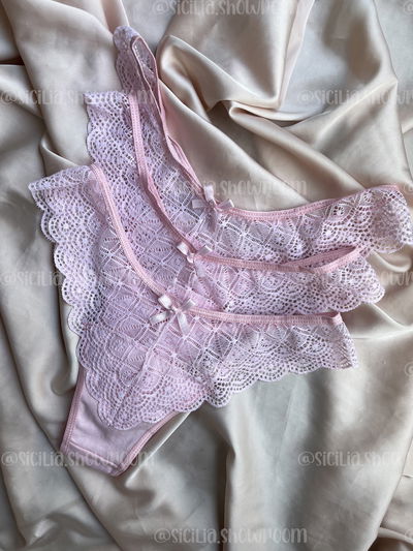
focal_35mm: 26
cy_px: 276
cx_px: 206
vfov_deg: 67.3
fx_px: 413
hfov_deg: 53.1
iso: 32
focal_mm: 5.1
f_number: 1.6
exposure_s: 1/122
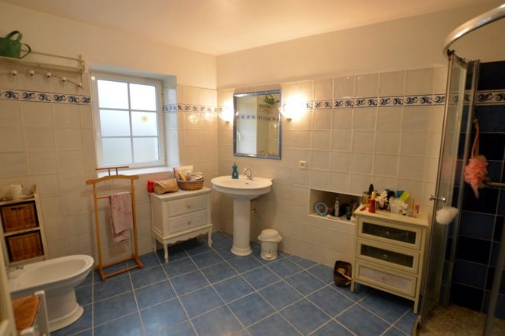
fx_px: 224
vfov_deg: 73.6
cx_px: 263
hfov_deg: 96.7
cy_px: 164
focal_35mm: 16
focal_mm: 10
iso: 640
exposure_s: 1/60
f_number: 3.5
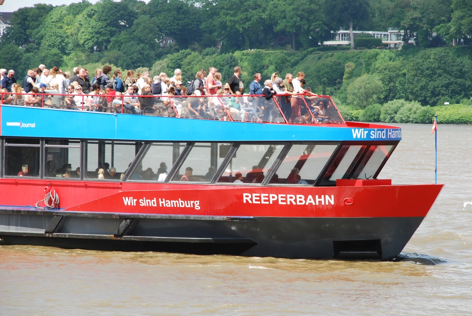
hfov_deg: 10.1
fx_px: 2658
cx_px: 236
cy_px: 158
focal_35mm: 202
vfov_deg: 6.8
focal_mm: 135
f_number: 9
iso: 200
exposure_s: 1/160
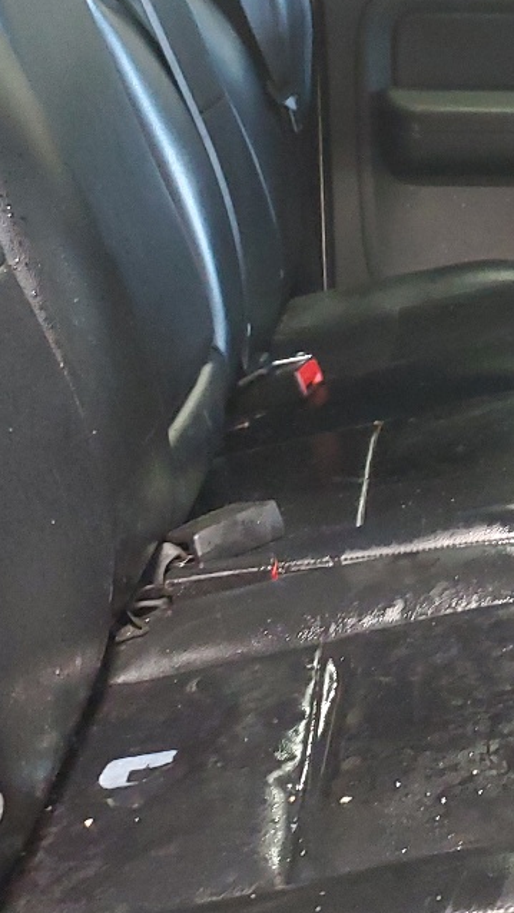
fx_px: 1720
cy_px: 197
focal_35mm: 71
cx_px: 653
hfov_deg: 16.2
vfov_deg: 29.2
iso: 289
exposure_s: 1/20
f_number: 1.5
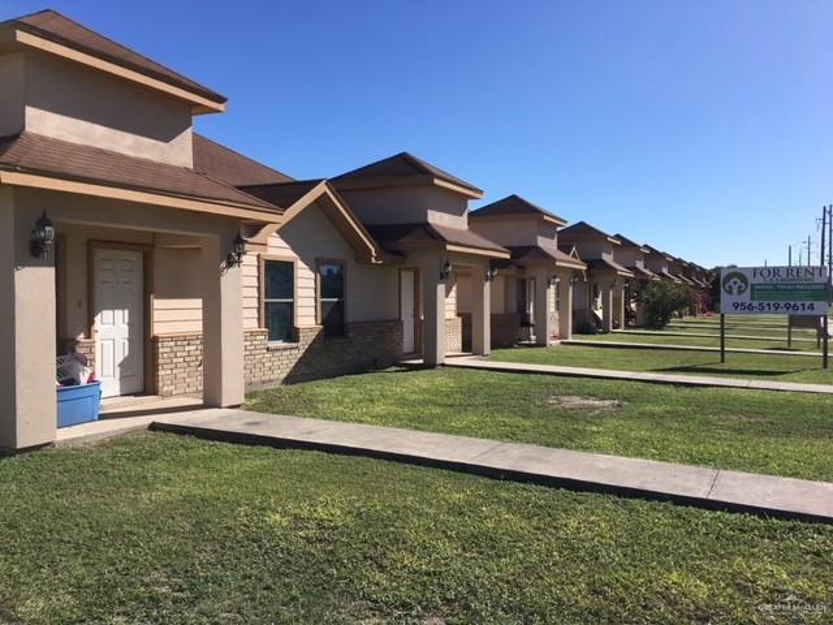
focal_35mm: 29
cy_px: 312
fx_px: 698
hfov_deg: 61.7
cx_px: 416
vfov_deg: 48.2
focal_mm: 4.15
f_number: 2.2
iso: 25
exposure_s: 1/1876
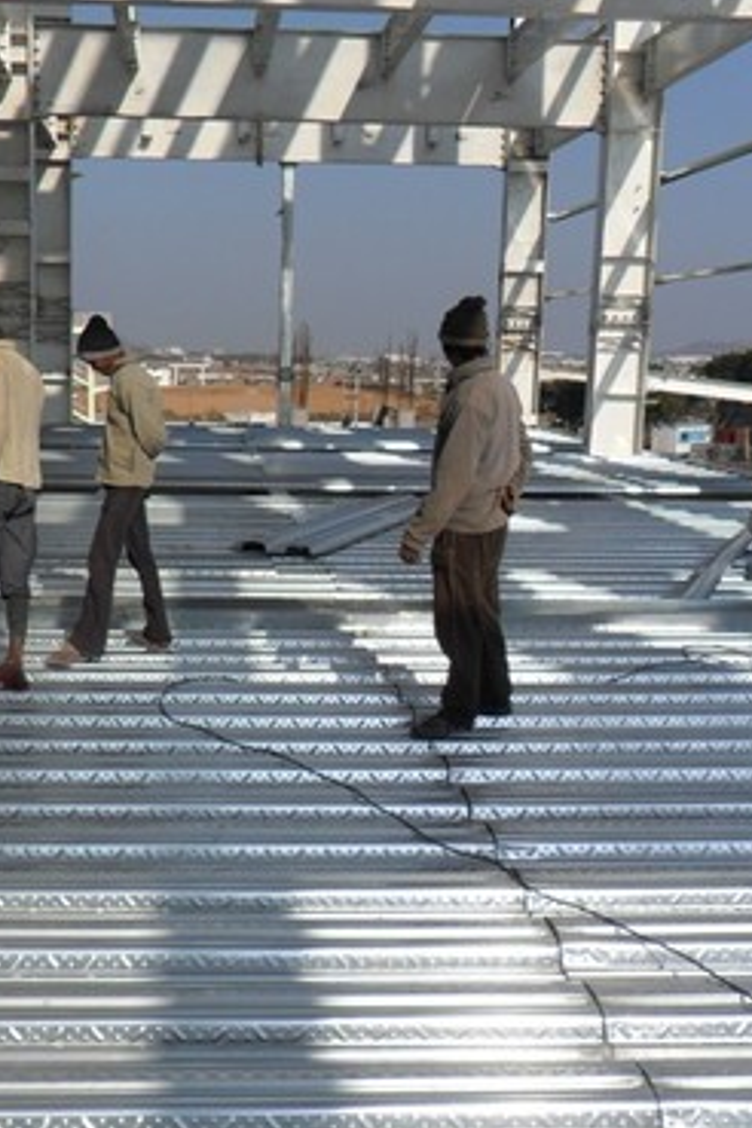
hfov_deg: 34.7
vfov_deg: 50.7
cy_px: 567
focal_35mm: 38
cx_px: 245
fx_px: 1191
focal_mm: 4.9
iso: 80
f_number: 8.9
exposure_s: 1/350
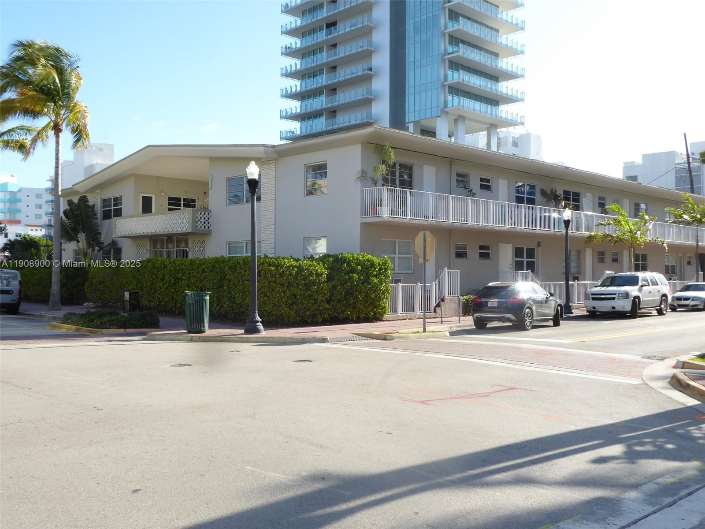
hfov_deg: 55.4
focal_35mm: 33
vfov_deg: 42.9
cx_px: 352
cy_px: 264
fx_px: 672
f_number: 5.6
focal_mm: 5.8
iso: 80
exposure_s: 1/125
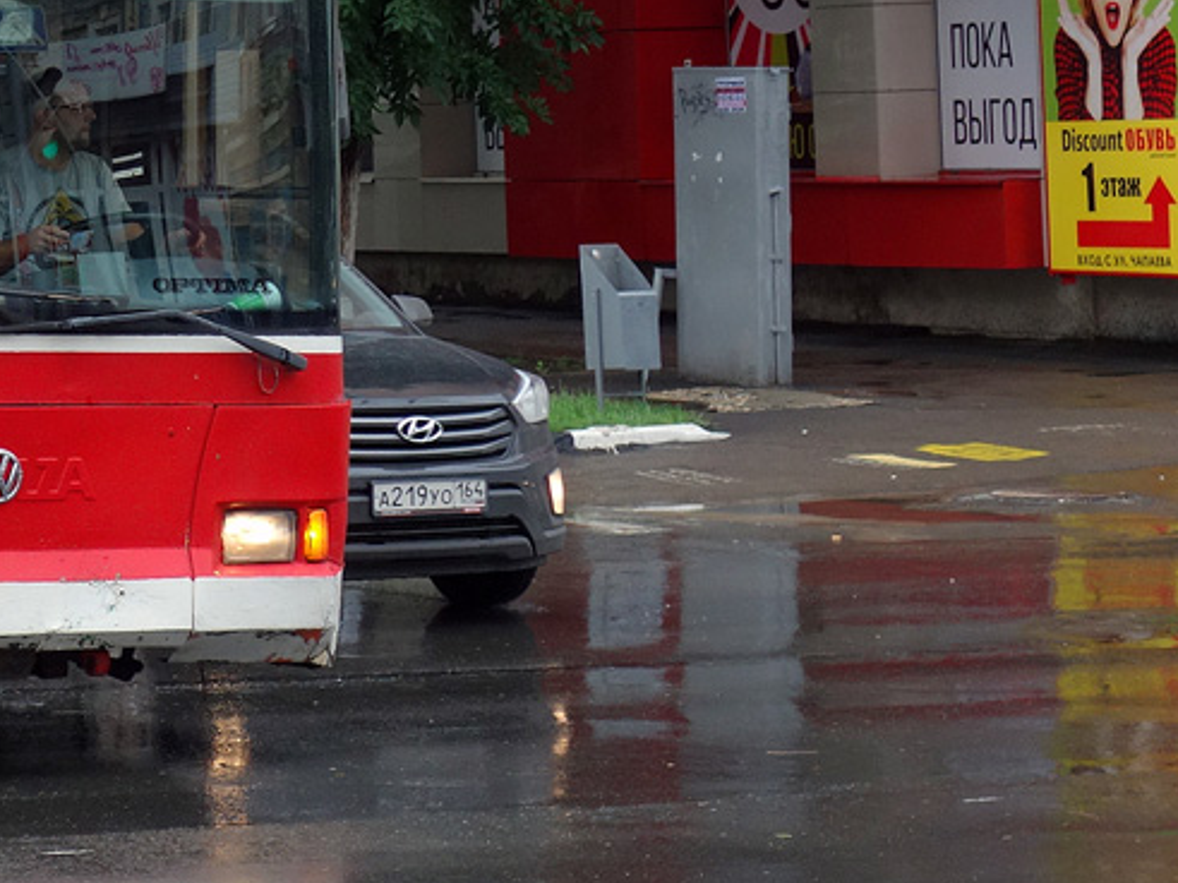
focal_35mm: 134
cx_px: -250
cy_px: -48
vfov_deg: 10.9
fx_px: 4559
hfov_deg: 14.3
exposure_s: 1/500
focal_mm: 21.08
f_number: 3.5
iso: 320
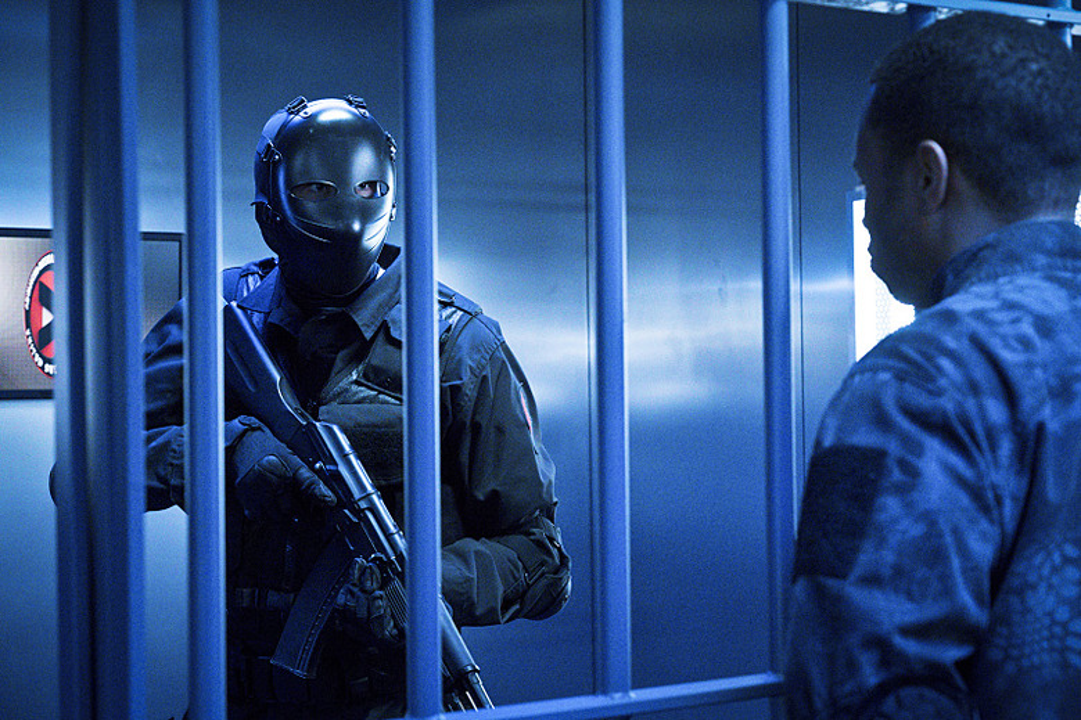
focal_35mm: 60
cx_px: 540
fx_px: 1802
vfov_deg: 22.6
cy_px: 360
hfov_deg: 33.4
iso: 16000
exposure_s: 1/100
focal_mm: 60
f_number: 5.6
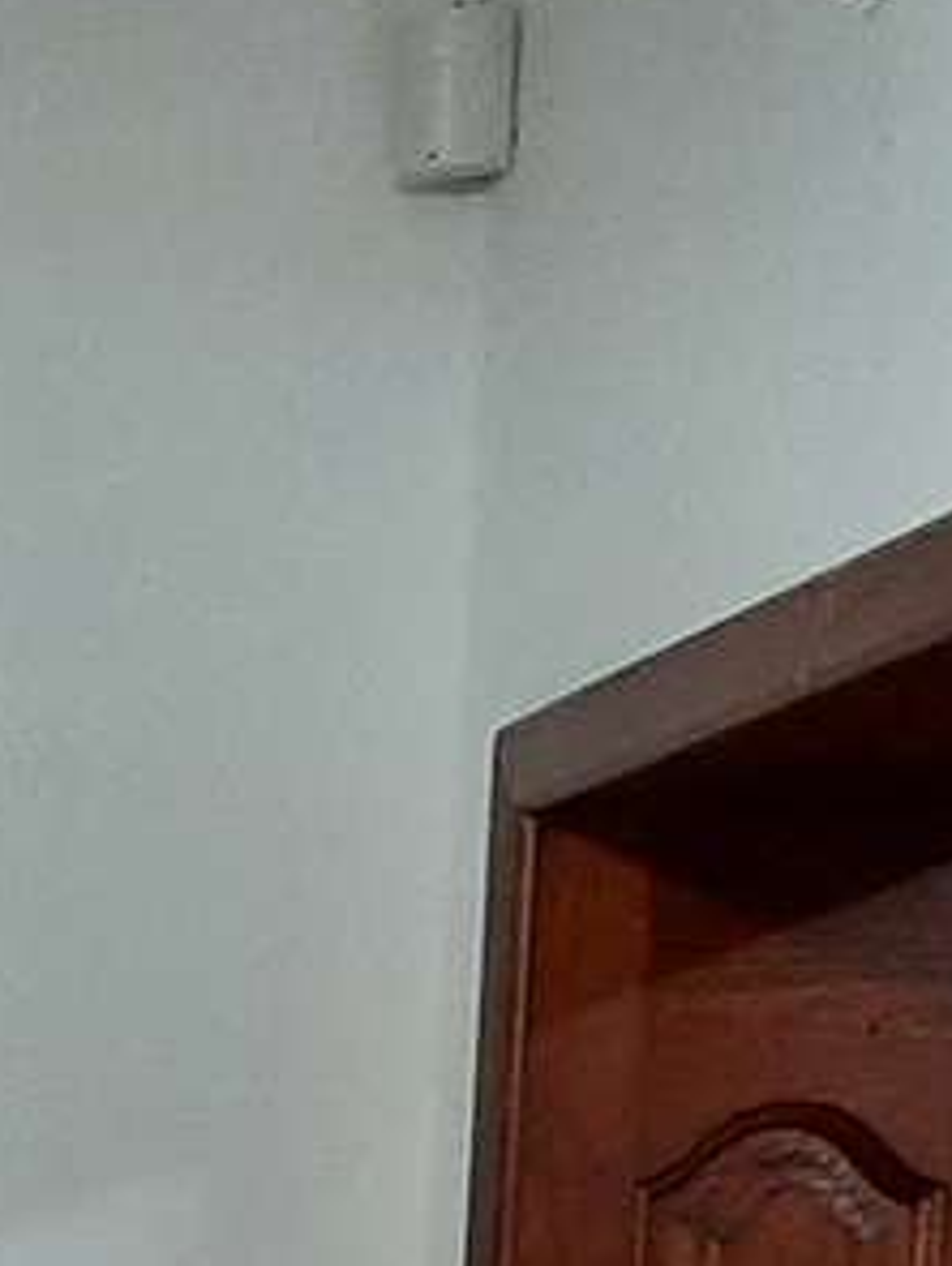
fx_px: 4830
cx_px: -1960
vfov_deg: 13.4
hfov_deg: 9.0
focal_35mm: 132
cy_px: 2285
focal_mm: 3.93
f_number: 1.7
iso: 160
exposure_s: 1/50
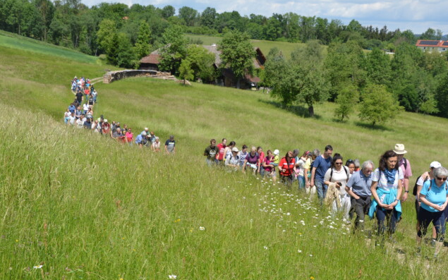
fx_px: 611
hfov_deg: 40.3
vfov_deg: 25.8
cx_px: 203
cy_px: 146
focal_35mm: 50
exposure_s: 1/250
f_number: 8
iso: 100
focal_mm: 26
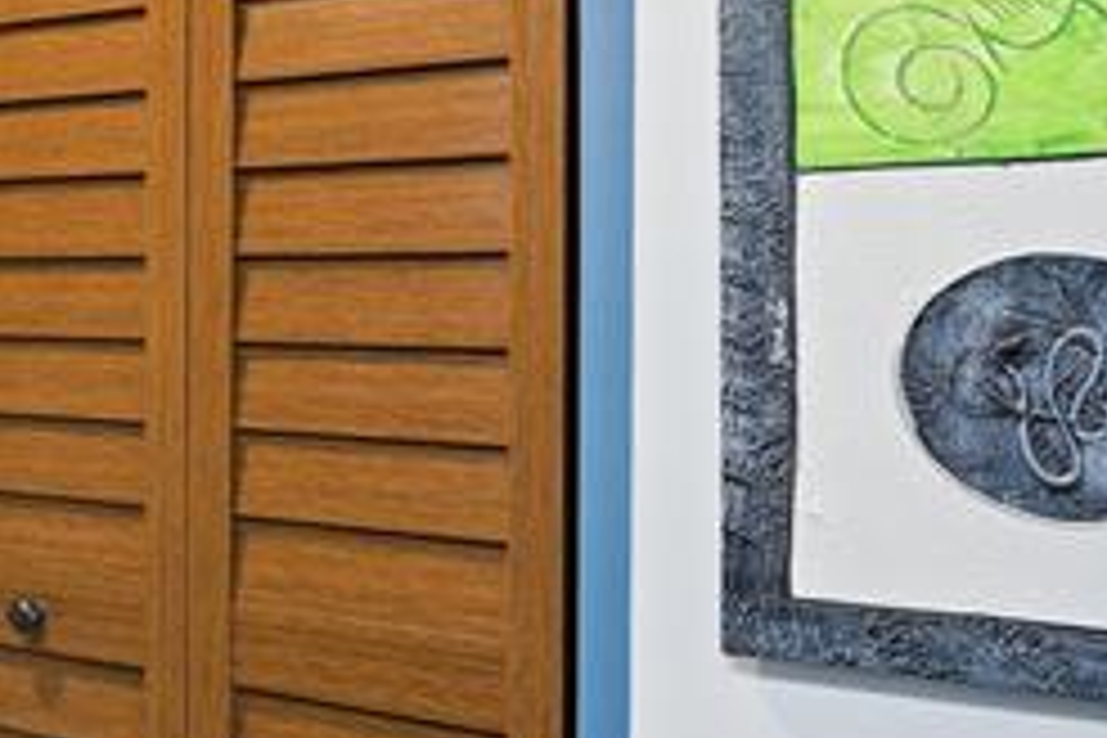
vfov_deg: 25.9
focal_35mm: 52
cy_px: 277
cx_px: -76
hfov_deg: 33.8
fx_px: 1599
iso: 160
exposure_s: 1/25
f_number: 7.1
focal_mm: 16
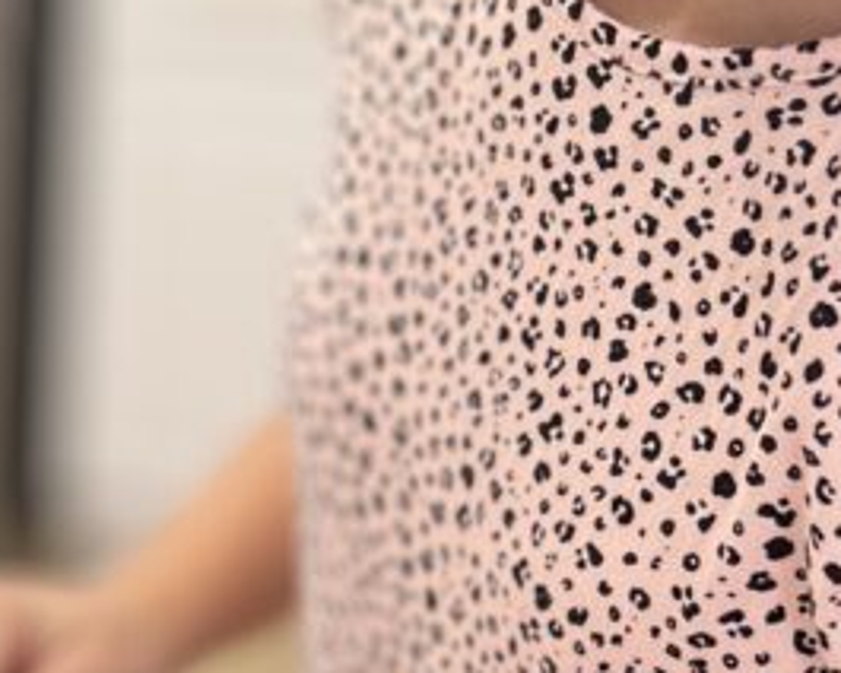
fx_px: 2439
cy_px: 752
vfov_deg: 15.3
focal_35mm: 98
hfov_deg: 18.0
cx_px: -317
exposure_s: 1/60
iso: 80
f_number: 1.5
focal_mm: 5.7
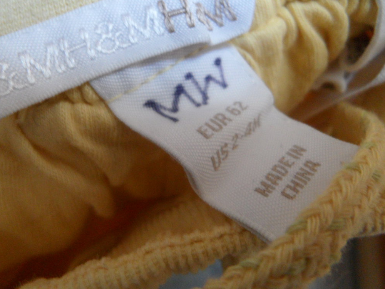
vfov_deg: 44.0
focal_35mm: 32
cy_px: 123
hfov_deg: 56.8
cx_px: 184
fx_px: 356
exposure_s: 1/30
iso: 240
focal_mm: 4.1
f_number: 2.9
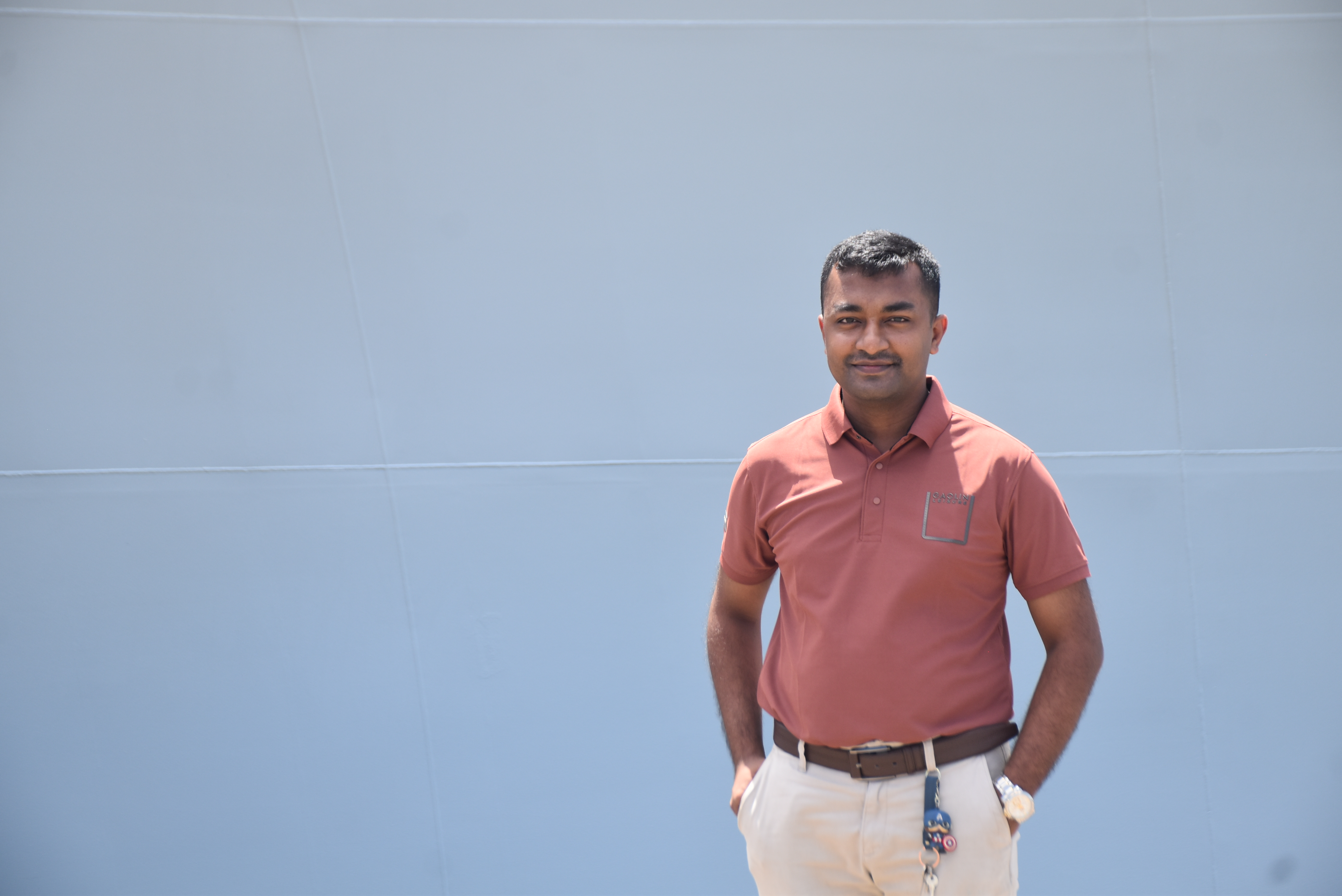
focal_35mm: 120
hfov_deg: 17.1
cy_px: 448
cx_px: 671
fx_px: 4474
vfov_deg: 11.4
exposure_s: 1/320
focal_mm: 80
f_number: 7.1
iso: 200
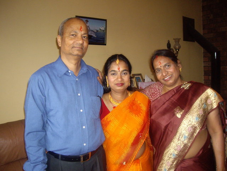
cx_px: 114
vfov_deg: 37.7
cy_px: 86
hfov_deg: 49.0
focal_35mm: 38
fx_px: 249
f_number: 2.7
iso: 200
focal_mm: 6.2
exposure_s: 1/40
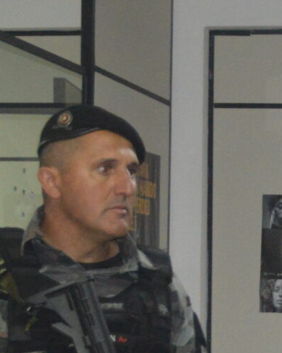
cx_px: 577
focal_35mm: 173
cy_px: 335
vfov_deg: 11.1
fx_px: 1805
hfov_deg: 8.4
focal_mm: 24
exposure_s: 1/60
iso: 1800
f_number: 3.8
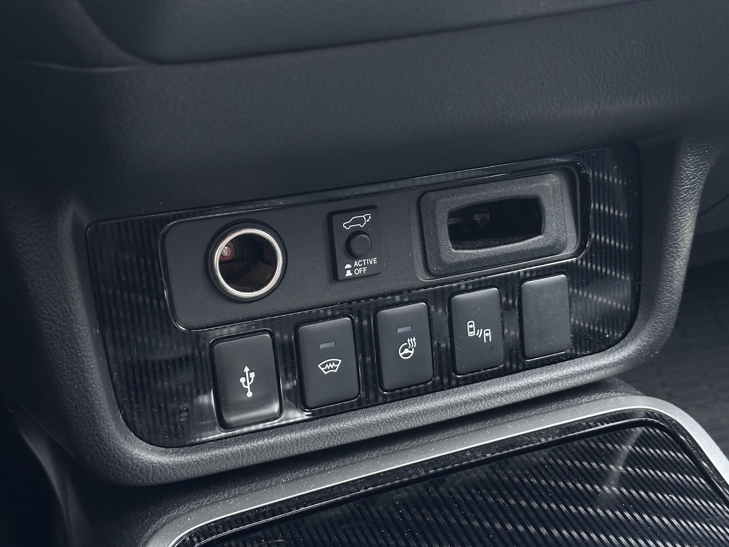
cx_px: 364
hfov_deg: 39.7
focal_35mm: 48
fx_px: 1011
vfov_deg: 30.3
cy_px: 274
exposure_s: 1/27
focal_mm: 6.86
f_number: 1.78
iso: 500
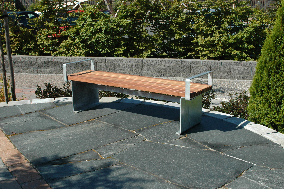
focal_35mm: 48
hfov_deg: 41.1
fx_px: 378
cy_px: 94
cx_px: 142
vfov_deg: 28.0
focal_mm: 32
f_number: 11
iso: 400
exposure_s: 1/500
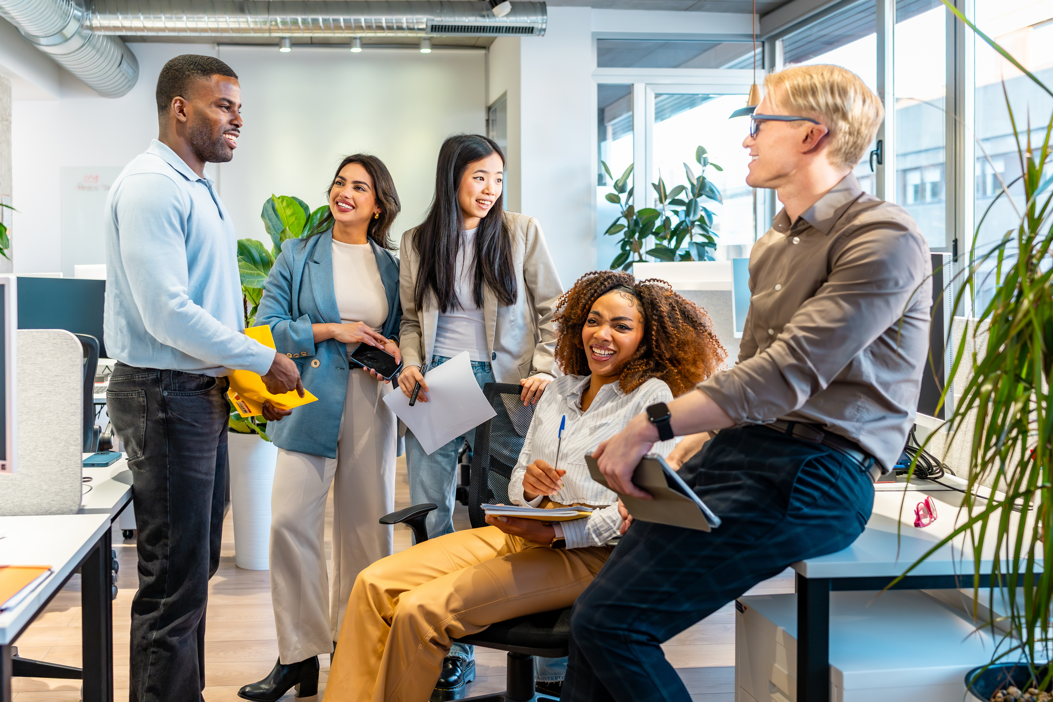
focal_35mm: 35
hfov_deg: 54.4
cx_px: 526
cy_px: 351
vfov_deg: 37.9
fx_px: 1024
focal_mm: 35
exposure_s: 1/160
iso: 800
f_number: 2.8
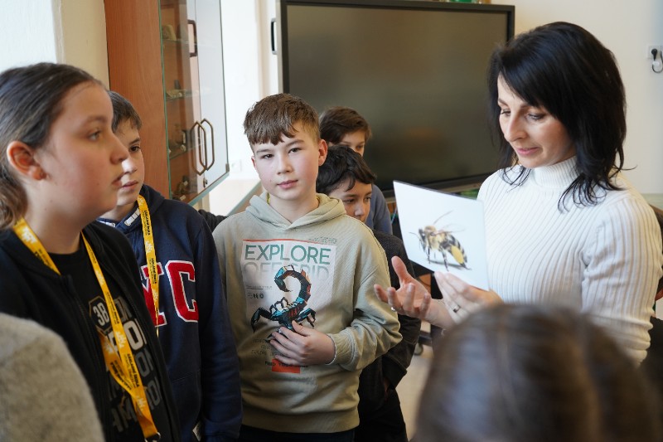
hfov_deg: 46.4
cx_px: 332
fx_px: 773
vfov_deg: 31.9
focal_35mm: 42
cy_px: 221
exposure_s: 1/160
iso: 1000
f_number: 4.5
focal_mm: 42
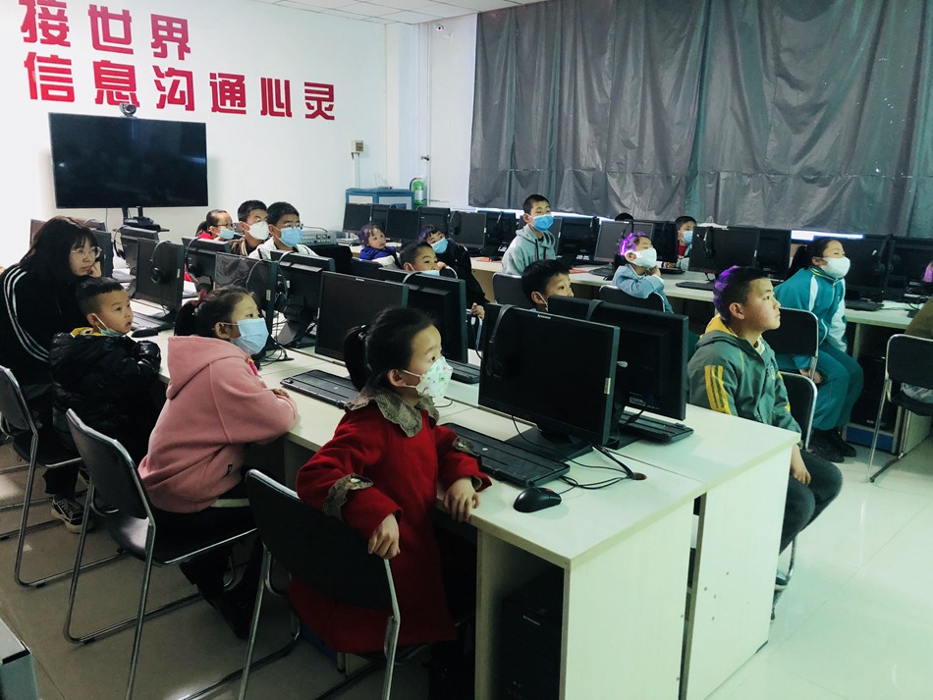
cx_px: 466
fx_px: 755
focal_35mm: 28
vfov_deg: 49.8
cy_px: 350
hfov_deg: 63.4
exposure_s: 1/4
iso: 125
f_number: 1.8
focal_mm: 3.99
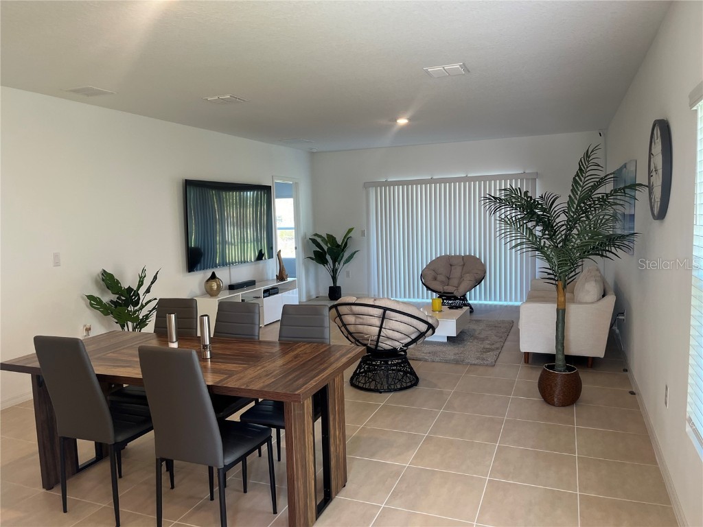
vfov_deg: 53.1
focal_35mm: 26
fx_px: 528
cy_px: 264
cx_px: 352
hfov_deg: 67.3
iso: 125
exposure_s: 1/120
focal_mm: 5.1
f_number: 1.6
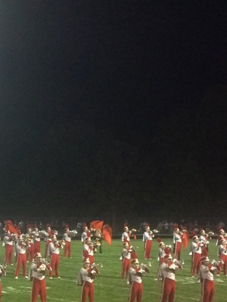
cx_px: -91
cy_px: 252
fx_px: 831
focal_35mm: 95
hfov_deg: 14.7
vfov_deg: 20.4
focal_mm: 4.15
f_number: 2.2
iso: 200
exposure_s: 1/30
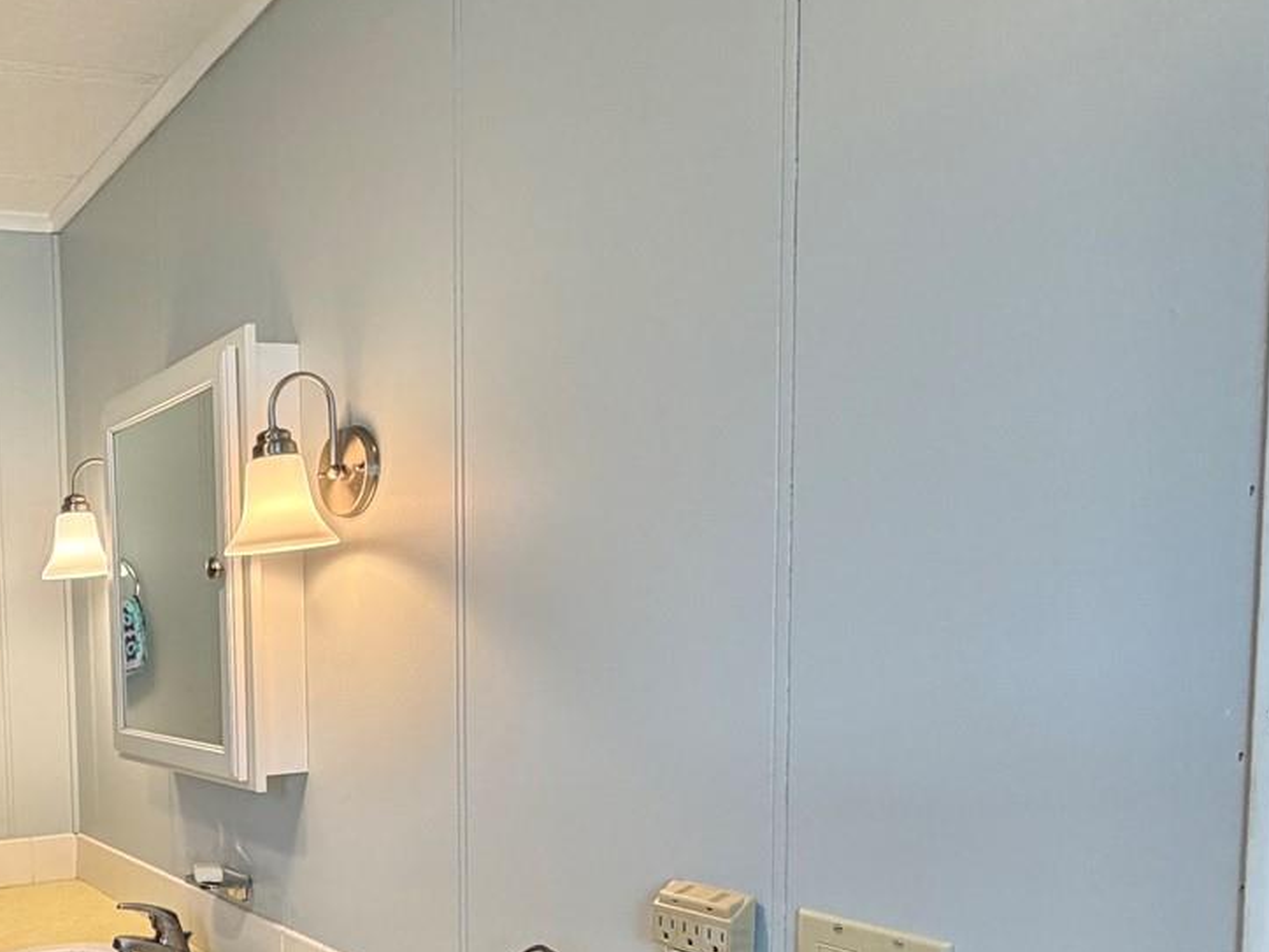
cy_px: 720
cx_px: 28
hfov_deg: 48.9
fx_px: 1136
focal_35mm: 31
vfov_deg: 43.9
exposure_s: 1/120
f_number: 2.2
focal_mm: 2.22
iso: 200
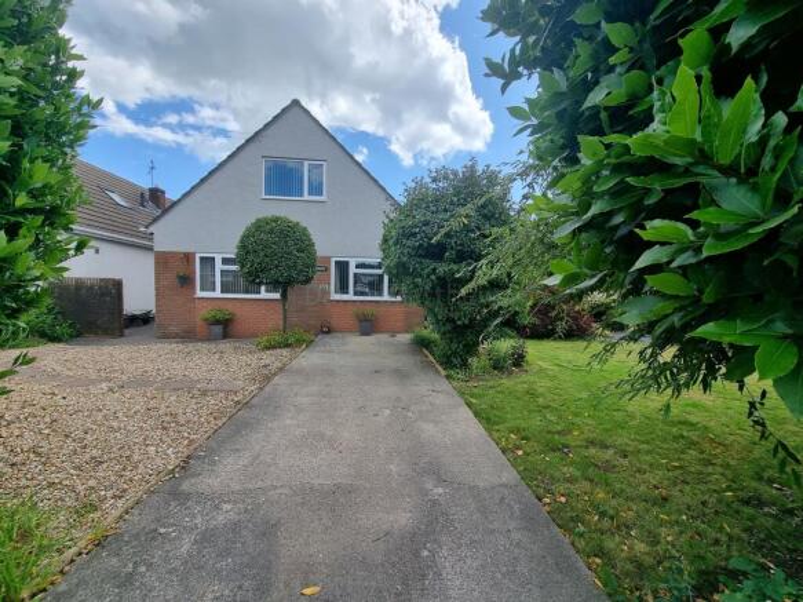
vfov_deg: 89.9
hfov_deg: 106.2
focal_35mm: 13
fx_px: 302
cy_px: 301
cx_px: 402
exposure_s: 1/1104
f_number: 2.2
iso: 50
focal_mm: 2.2
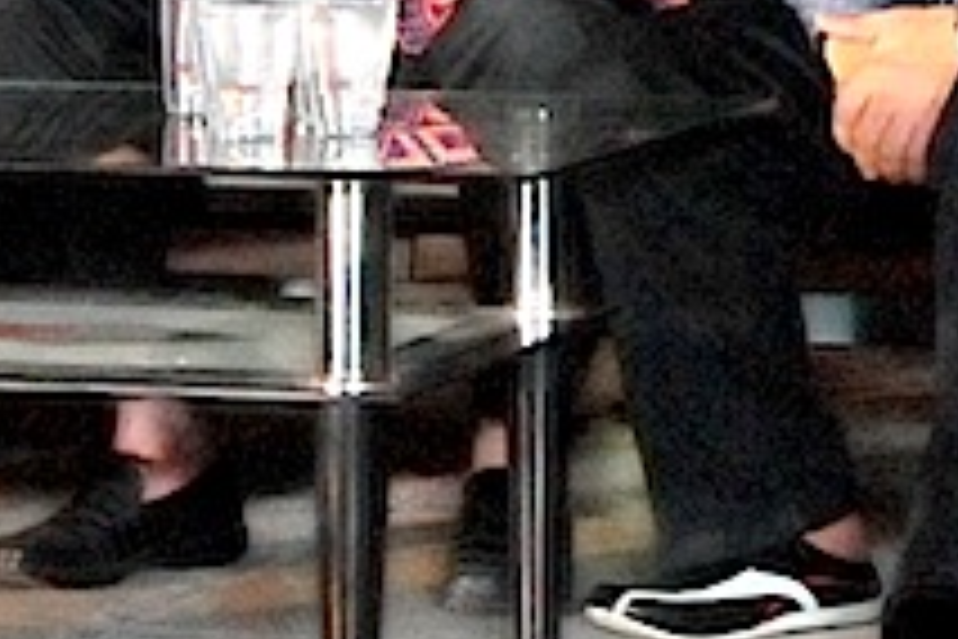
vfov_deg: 6.2
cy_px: -729
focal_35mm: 216
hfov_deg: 9.5
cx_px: 675
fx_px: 5748
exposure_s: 1/60
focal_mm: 24
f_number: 3.8
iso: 6400
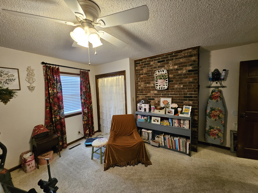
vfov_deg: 89.9
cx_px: 129
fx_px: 97
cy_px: 96
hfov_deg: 106.2
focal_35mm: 13
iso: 320
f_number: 2.2
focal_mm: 1.74
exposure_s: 1/30
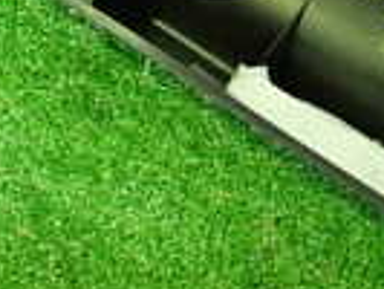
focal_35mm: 113
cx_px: 312
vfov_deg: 12.8
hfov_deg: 17.2
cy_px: -61
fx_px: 1255
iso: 500
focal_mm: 4.5
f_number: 2
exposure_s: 1/30
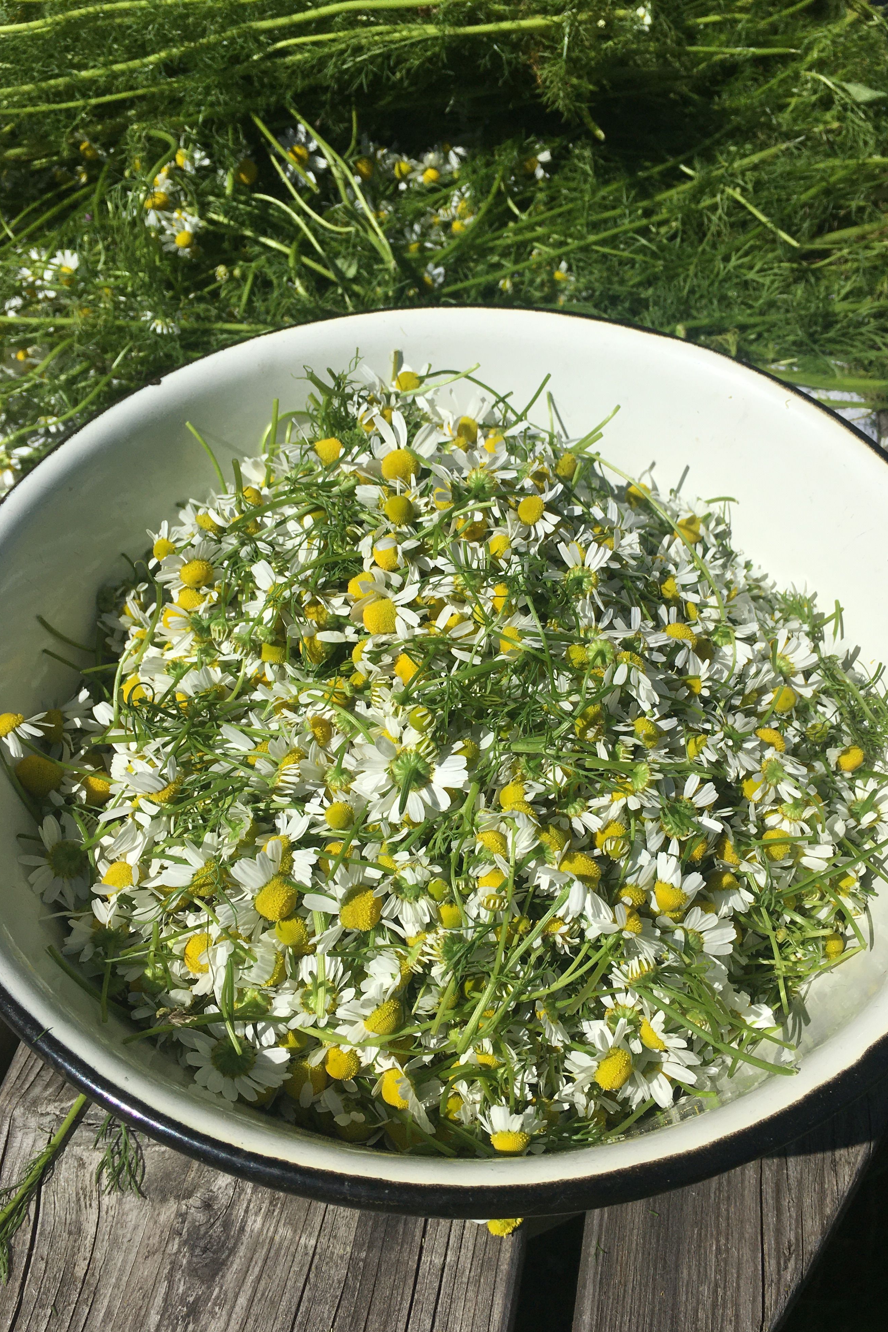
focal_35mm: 31
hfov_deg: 42.3
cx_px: 489
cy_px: 663
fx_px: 1147
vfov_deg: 60.3
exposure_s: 1/4808
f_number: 2.2
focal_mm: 4.15
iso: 25
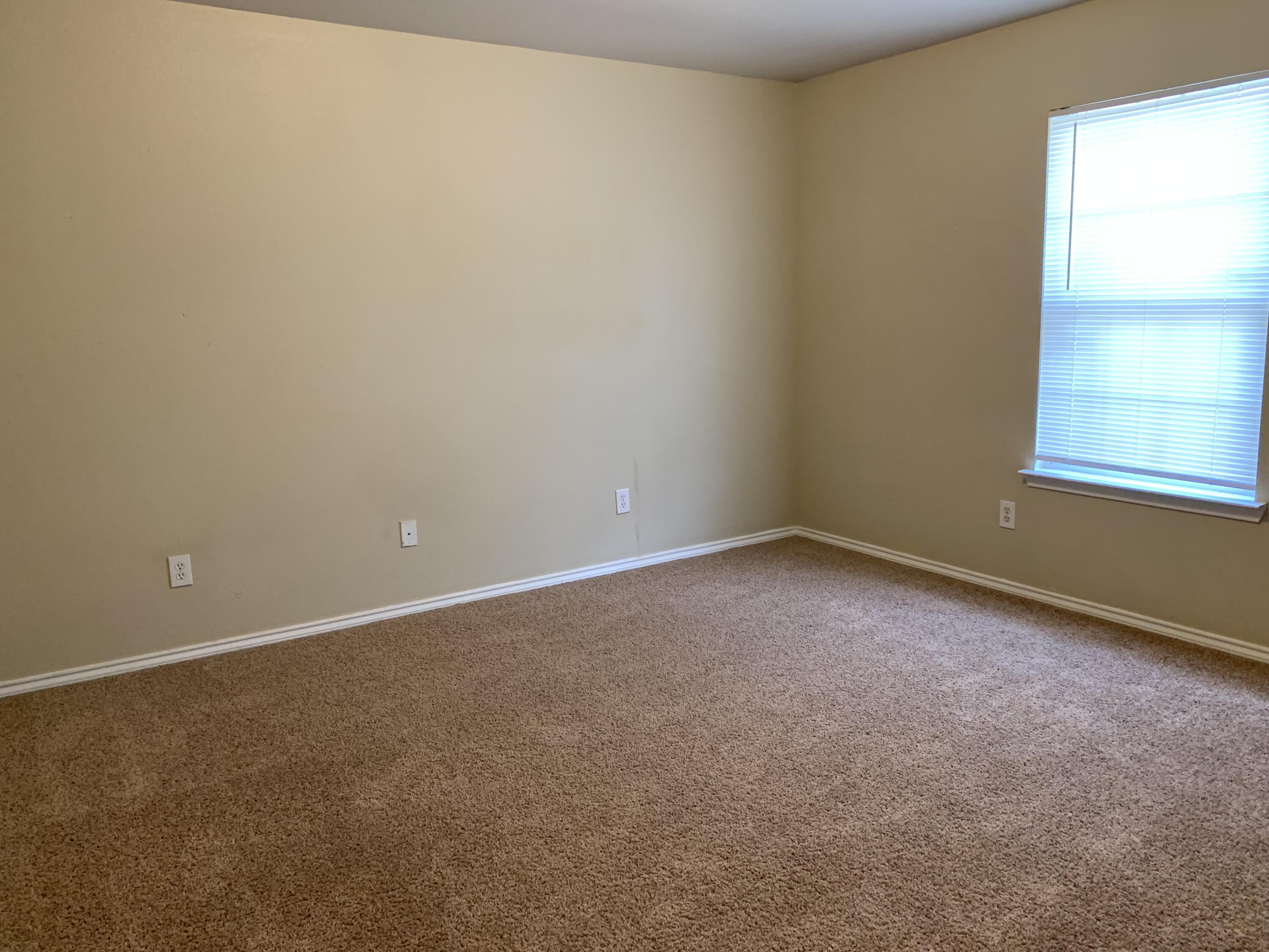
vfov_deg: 53.1
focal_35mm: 26
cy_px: 476
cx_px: 634
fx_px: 953
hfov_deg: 67.3
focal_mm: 4.25
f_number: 1.8
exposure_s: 1/60
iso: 200
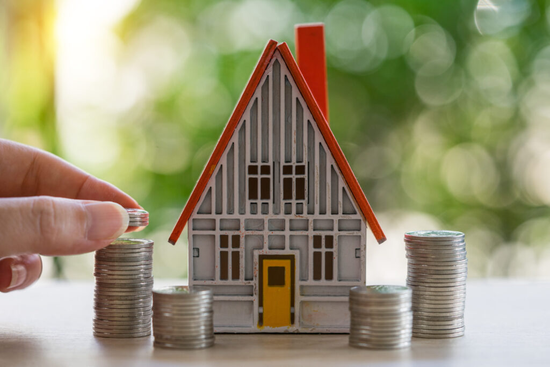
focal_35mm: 90
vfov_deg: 15.2
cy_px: 184
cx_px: 275
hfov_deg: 22.6
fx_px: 1375
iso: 400
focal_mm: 90
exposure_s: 1/200
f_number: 4
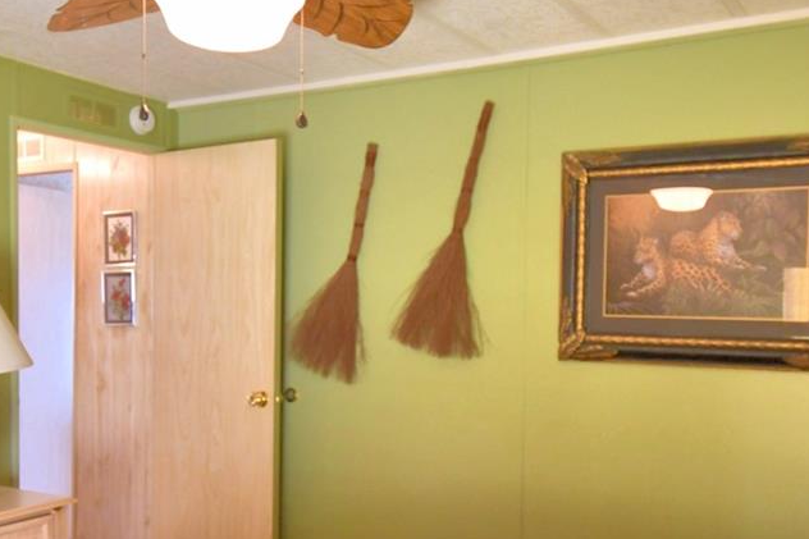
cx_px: 396
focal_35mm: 38
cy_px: 326
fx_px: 854
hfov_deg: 50.7
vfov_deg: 34.9
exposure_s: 1/30
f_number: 4.5
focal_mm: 10
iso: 720
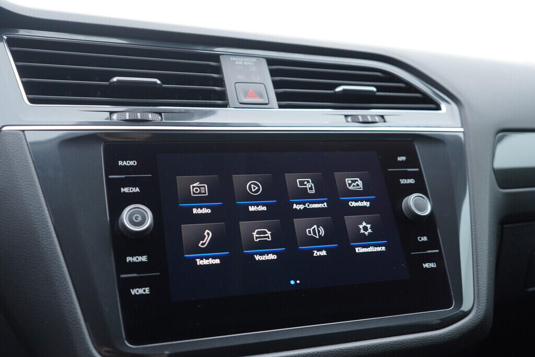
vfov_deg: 36.9
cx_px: 268
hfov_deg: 53.1
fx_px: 535
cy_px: 178
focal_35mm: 36
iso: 160
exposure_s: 1/40
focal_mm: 24
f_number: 2.8
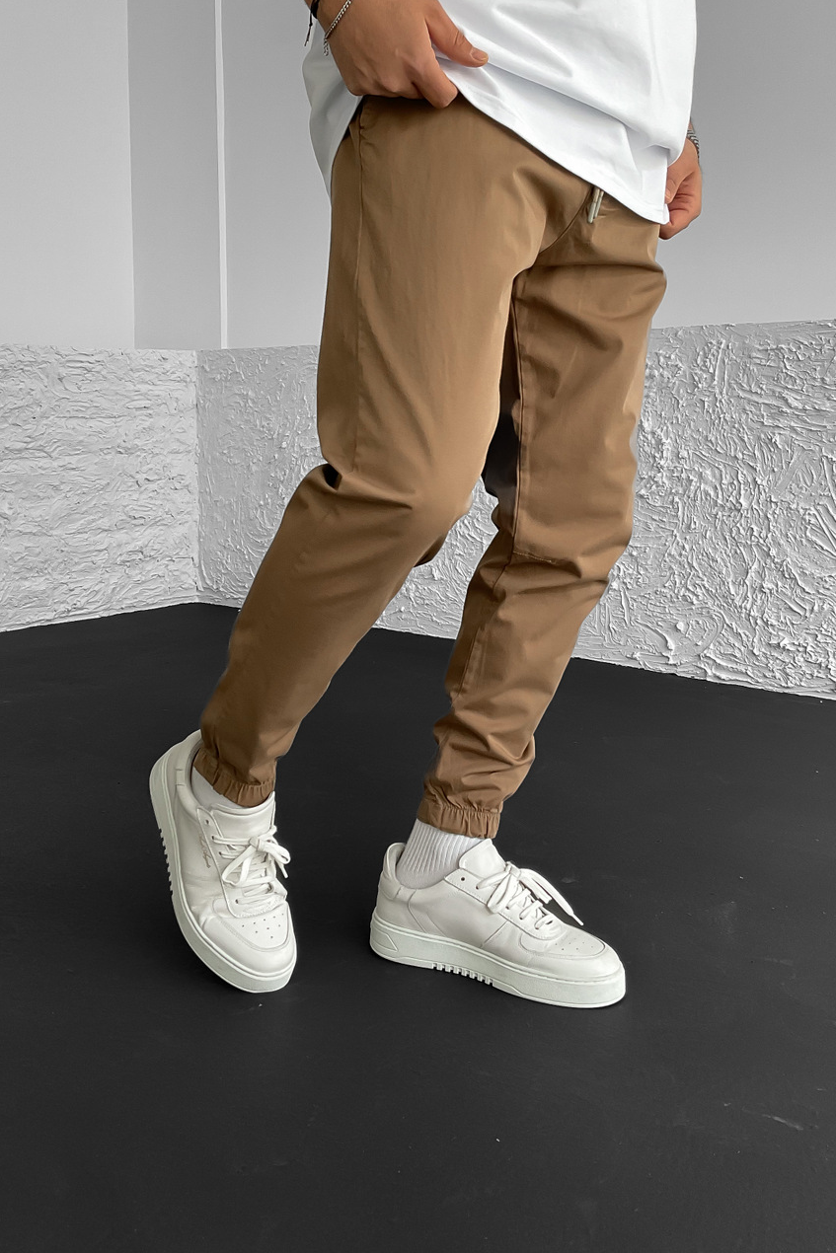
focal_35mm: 38
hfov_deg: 35.1
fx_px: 1323
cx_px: 409
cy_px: 503
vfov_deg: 50.4
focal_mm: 3
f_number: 1.8
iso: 32
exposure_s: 1/120
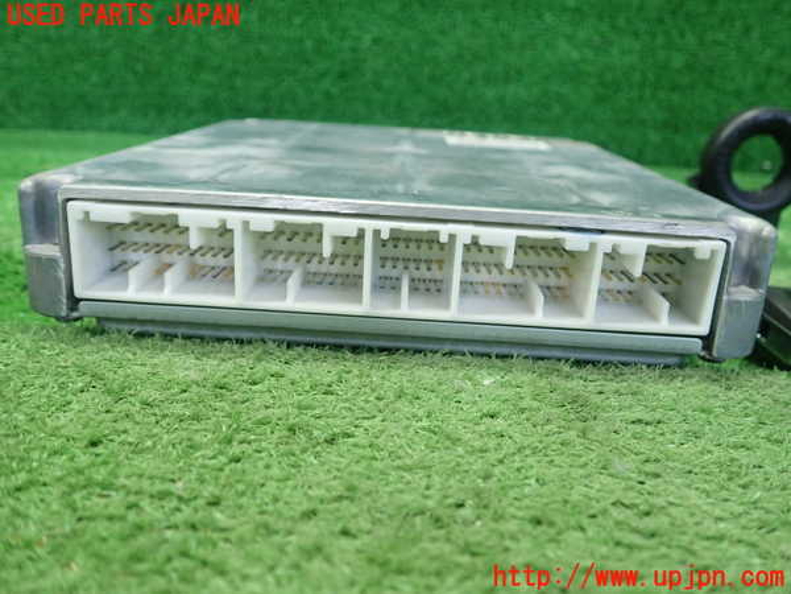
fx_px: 686
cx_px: 396
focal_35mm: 30
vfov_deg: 46.8
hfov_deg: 60.0
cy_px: 297
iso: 400
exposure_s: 1/125
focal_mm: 5.5
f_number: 2.3
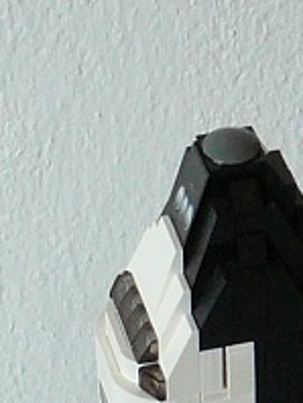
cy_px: 629
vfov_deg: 8.7
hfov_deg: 6.7
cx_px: 183
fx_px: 2585
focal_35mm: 222
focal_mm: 6.4
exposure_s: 1/25
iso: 200
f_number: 3.2
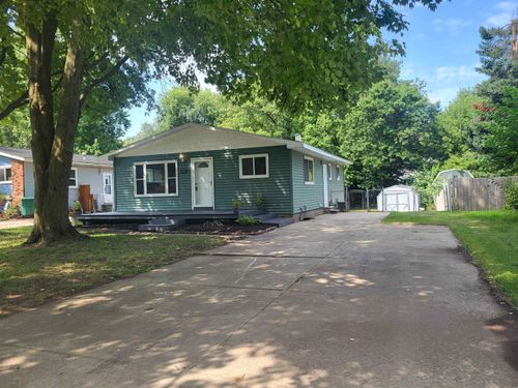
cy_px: 194
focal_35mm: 26
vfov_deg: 53.1
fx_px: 389
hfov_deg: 67.3
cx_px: 259
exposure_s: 1/701
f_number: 1.8
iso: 40
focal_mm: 5.4
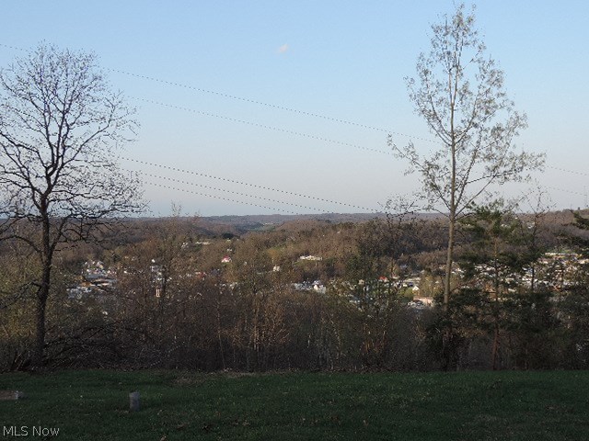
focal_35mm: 35
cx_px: 294
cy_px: 220
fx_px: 596
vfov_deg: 40.7
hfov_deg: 52.6
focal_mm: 6.2
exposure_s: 1/250
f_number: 3.3
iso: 80
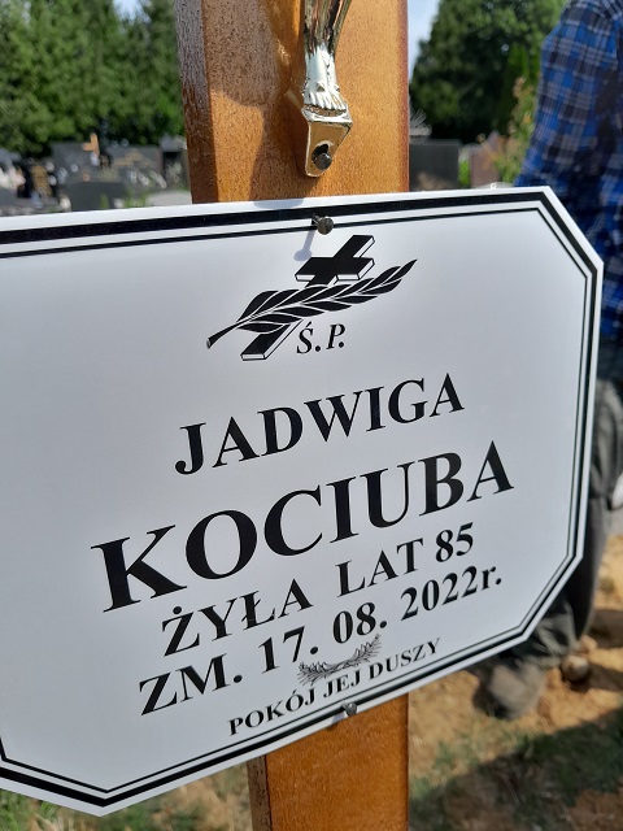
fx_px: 648
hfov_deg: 51.4
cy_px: 416
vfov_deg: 65.3
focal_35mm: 27
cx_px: 312
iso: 40
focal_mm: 4
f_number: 1.8
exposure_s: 1/908
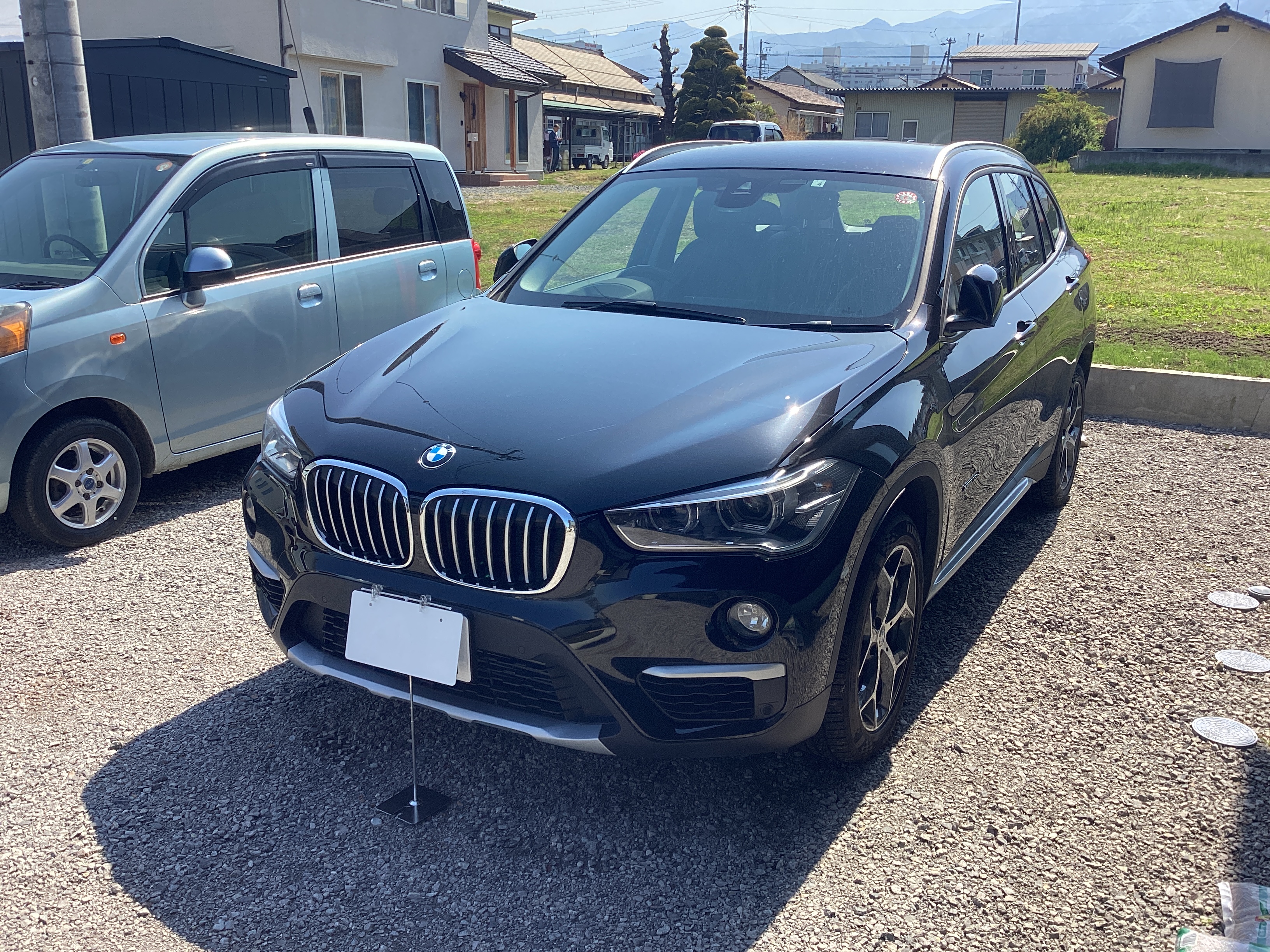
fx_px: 1137
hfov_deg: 58.4
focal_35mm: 31
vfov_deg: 45.4
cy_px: 476
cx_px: 635
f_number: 2.4
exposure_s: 1/558
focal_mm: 3.3
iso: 25
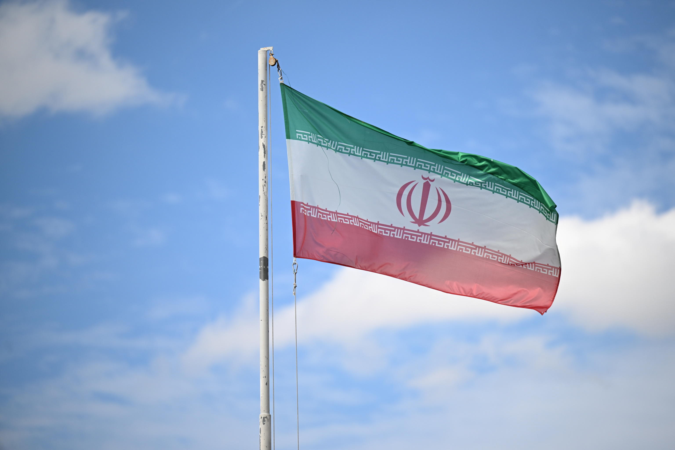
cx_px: 338
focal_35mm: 165
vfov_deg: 8.3
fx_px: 3094
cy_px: 225
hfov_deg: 12.5
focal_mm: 165
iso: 400
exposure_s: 1/6400
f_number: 2.8
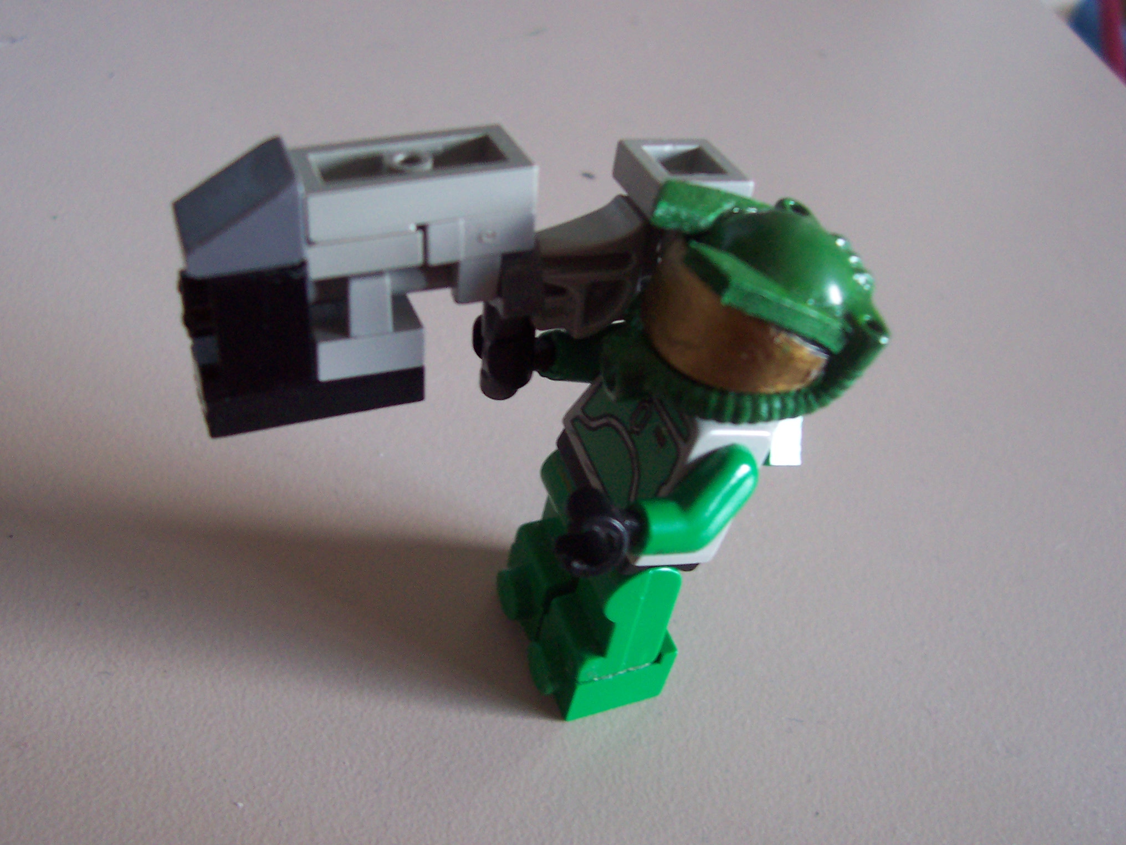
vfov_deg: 38.7
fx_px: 1204
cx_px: 563
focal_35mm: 37
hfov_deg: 50.1
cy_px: 422
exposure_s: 1/10
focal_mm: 5.6
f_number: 2.8
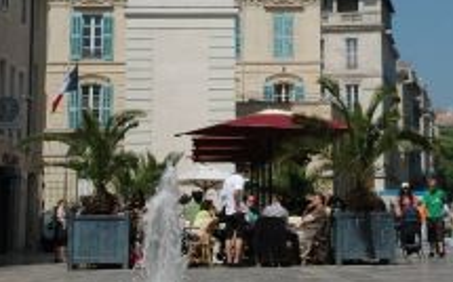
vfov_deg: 10.6
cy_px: -86
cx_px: 347
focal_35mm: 121
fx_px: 1493
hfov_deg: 17.1
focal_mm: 34
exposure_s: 1/400
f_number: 10
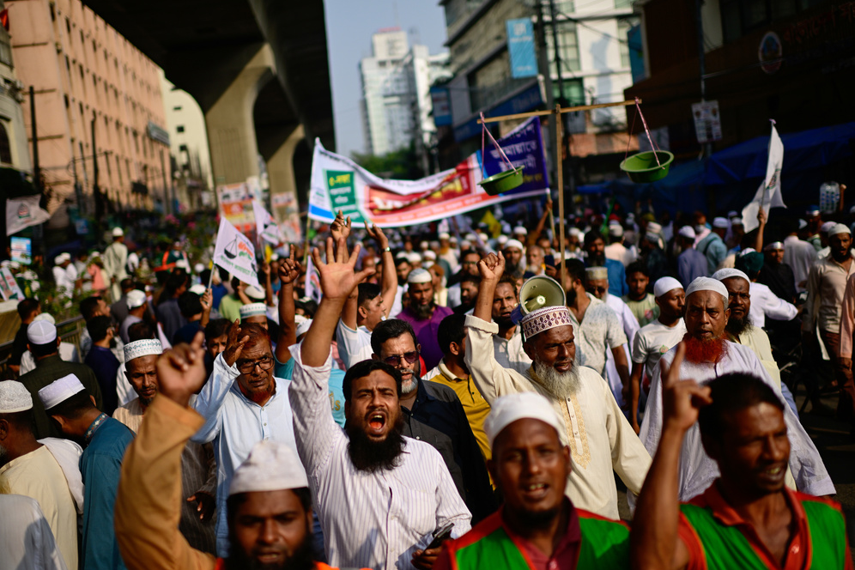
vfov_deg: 36.9
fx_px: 855
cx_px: 419
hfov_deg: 53.1
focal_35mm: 36
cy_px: 285
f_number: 1.4
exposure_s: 1/10000
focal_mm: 35
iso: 160
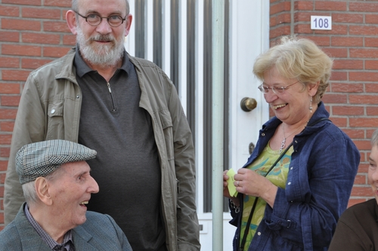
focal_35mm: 108
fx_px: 1133
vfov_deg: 12.6
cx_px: 194
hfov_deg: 18.9
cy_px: 120
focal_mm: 60
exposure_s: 1/125
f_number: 5.6
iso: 200
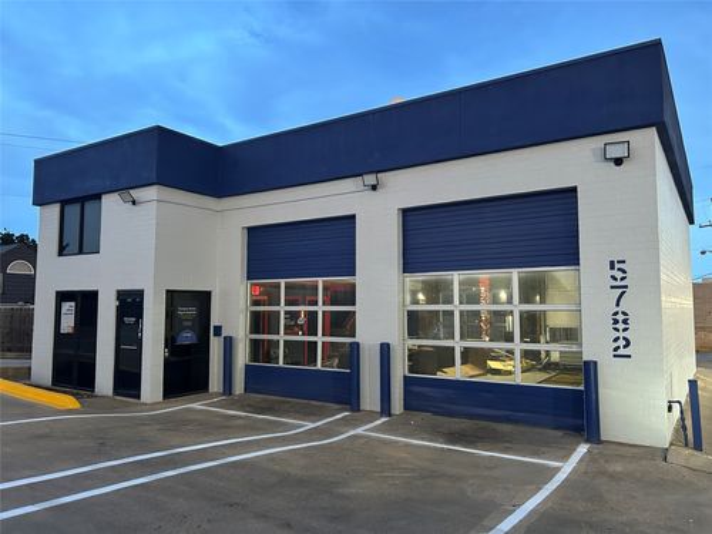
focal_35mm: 26
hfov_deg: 67.3
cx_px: 356
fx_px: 535
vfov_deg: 53.1
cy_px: 267
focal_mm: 5.7
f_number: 1.5
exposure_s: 1/40
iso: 500
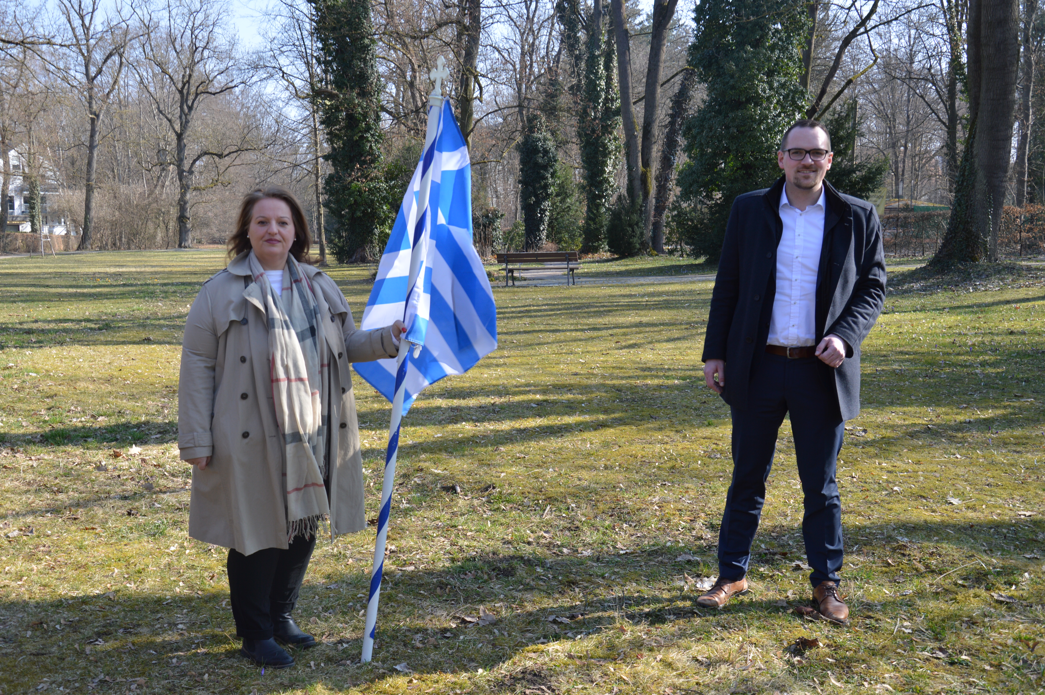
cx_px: 522
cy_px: 348
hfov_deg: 46.4
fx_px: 1218
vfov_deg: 31.8
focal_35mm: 42
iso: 100
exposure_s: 1/125
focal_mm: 28
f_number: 7.1
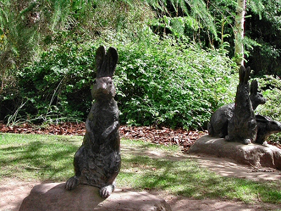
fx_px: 666
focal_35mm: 82
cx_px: 140
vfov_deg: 18.0
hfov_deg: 23.8
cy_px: 106
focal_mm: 17.4
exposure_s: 1/169
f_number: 4.1
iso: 100
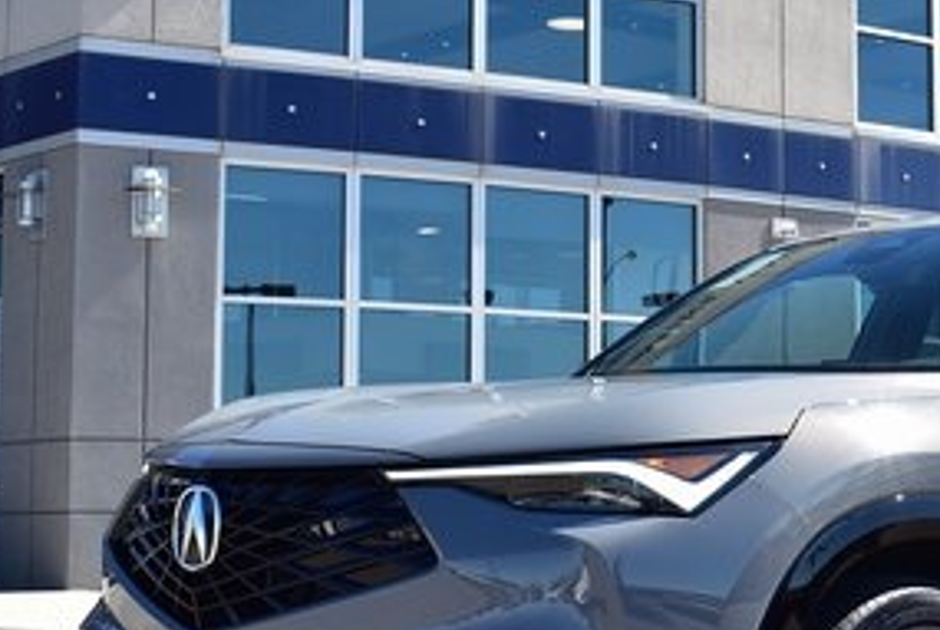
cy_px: 310
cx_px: 900
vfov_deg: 16.3
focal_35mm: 84
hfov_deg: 23.3
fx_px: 2200
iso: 100
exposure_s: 1/250
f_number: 8
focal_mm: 25
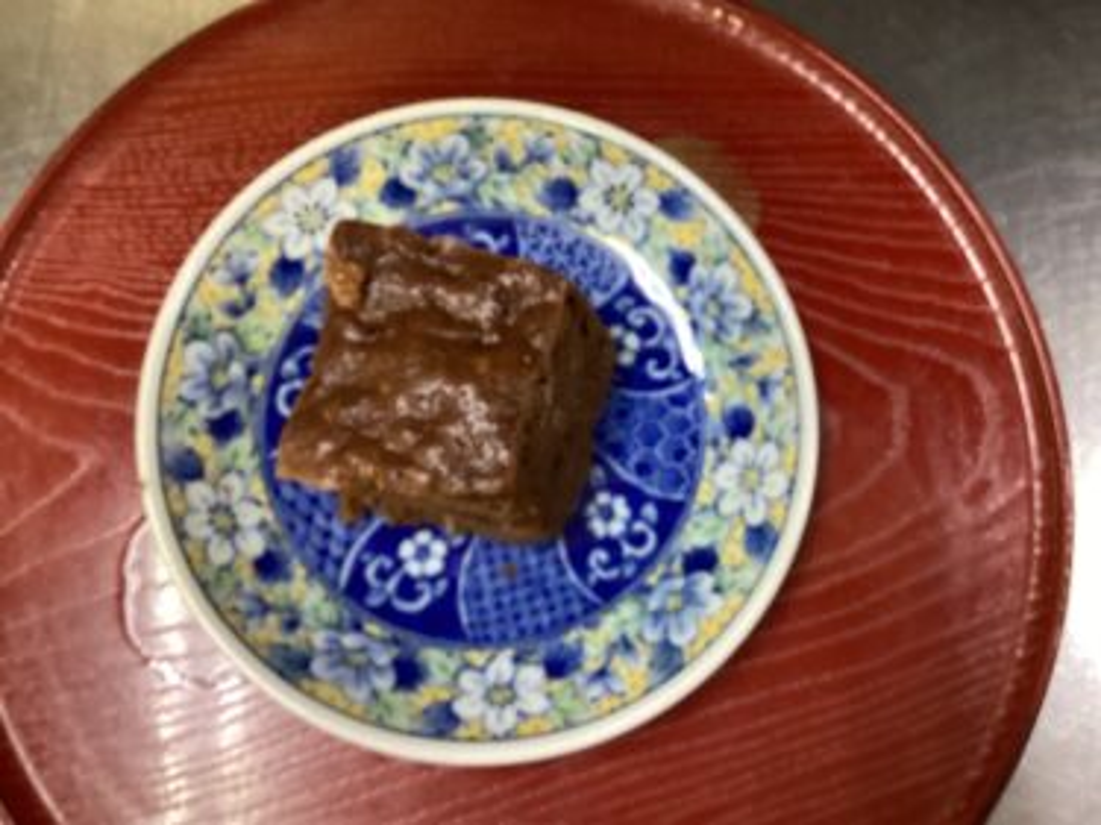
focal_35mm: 31
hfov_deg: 58.4
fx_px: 986
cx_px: 550
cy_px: 412
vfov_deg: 45.4
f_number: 2.4
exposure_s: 1/50
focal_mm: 3.3
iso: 250
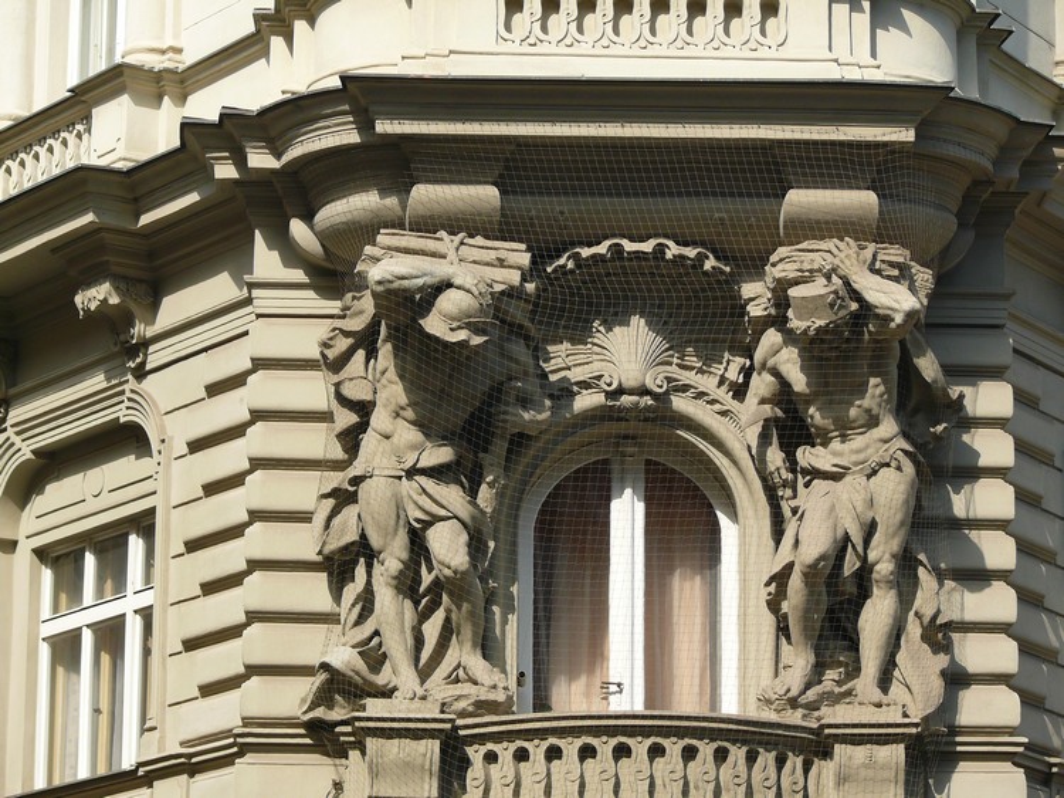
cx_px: 532
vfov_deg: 10.4
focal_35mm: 142
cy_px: 399
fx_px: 4363
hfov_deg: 13.9
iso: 100
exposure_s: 1/250
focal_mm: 30
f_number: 4.5
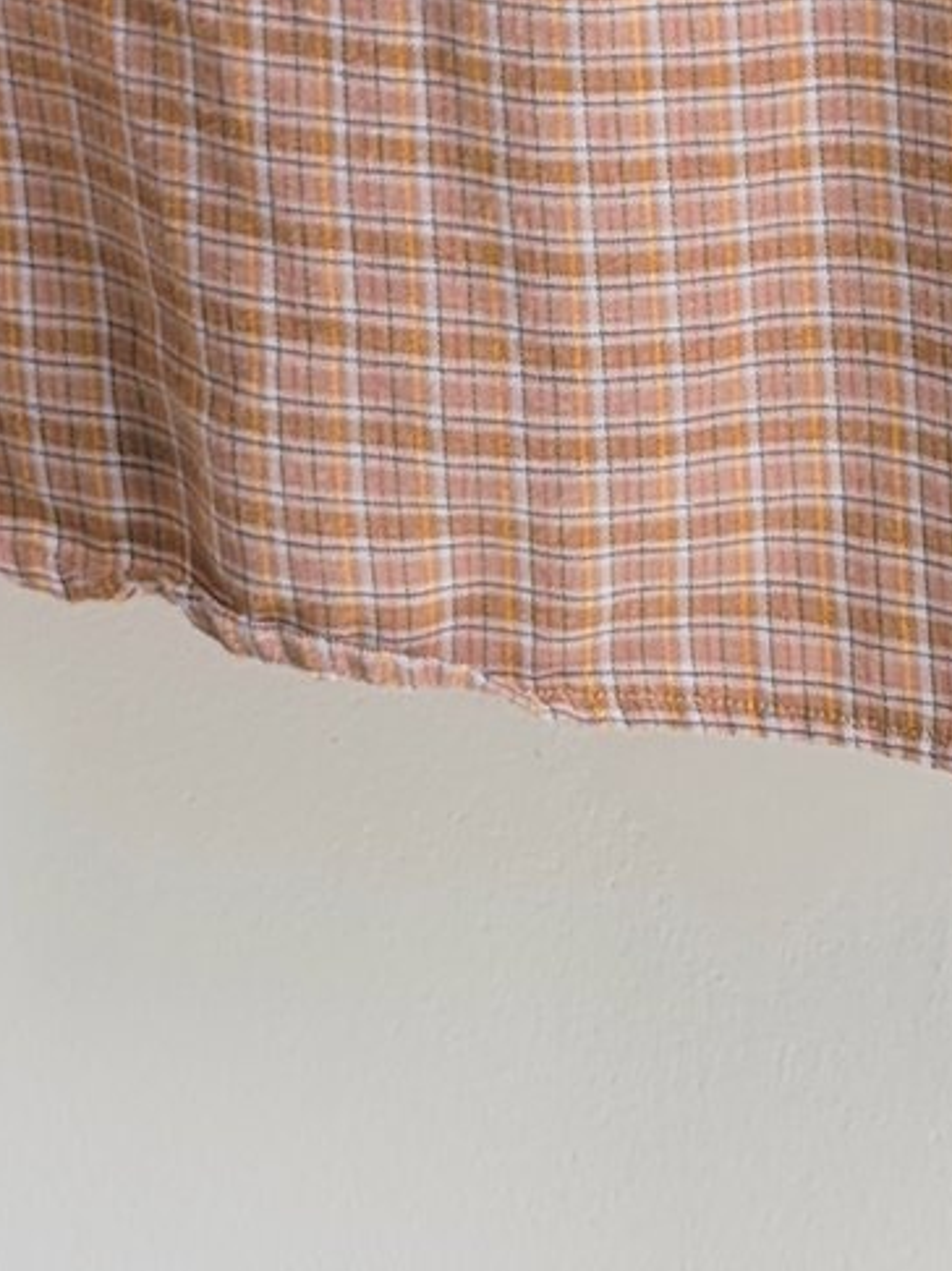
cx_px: 405
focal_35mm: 137
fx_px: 5028
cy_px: -1930
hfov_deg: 10.8
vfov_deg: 11.5
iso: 40
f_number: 1.8
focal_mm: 5.4
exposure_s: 1/208
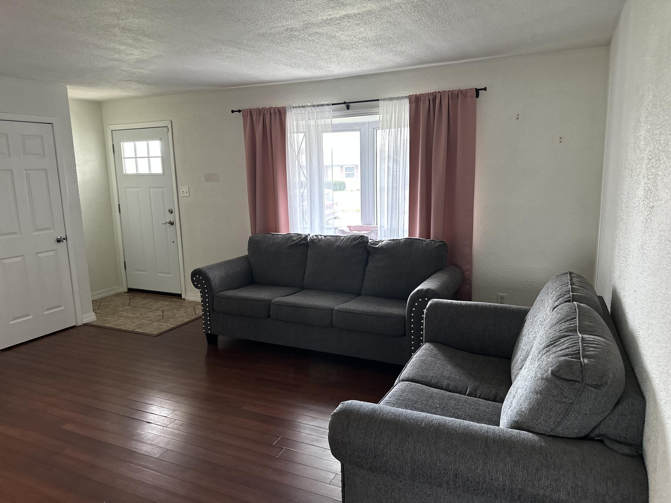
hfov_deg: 71.6
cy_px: 252
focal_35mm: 24
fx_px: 465
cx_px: 336
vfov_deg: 56.8
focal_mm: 6.86
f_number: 1.78
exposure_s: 1/60
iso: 640
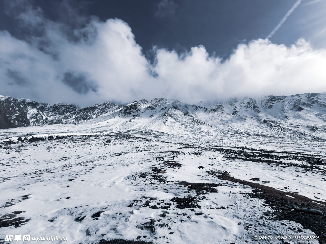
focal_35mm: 16
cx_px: 163
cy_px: 122
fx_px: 151
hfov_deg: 94.5
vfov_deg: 78.1
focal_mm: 2.35
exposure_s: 1/2288
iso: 50
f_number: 2.2
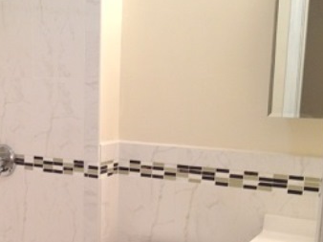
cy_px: 194
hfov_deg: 28.4
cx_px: 37
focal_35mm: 66
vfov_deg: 21.9
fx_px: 615
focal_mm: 4.28
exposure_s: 1/40
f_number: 2.4
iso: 64
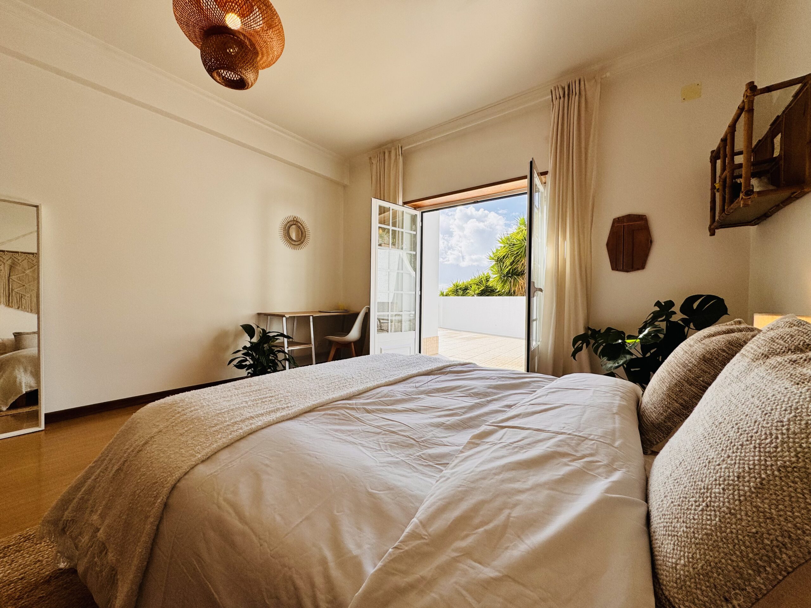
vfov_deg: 85.7
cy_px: 304
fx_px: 328
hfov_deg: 102.1
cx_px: 406
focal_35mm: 14
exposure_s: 1/796
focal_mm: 2.22
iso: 50
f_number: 2.2
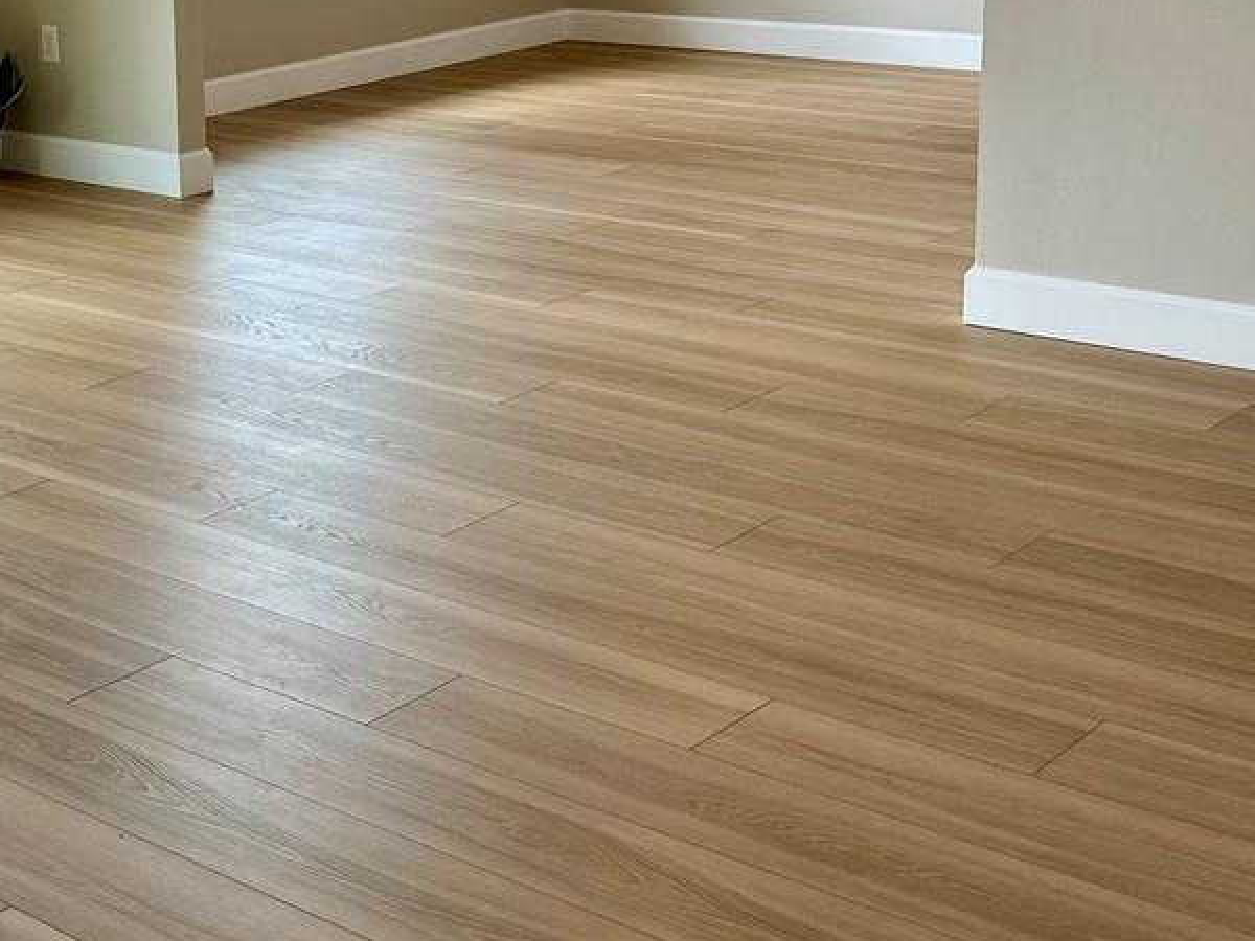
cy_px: 142
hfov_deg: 28.7
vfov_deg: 22.5
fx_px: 2320
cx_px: 50
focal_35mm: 64
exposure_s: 1/161
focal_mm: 6.86
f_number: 1.78
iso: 64
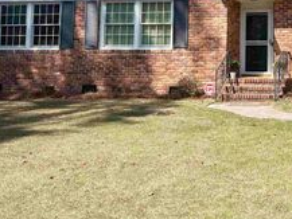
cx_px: 266
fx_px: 506
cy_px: 11
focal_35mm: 60
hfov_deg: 30.6
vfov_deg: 23.6
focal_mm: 5.96
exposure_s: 1/2747
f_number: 1.6
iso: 50
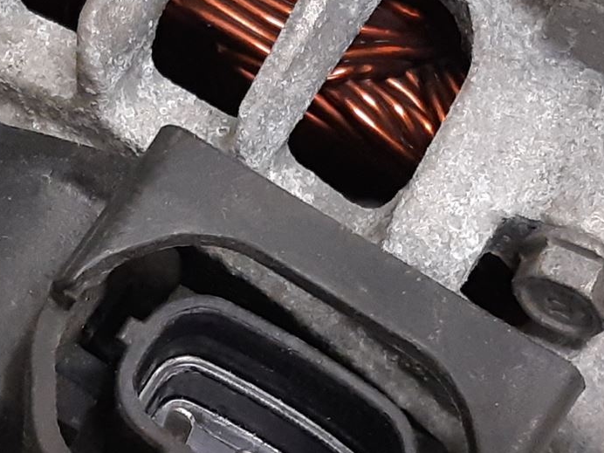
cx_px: 182
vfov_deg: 18.6
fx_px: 1344
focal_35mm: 77
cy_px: 456
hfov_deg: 25.2
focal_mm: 3.93
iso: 250
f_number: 1.7
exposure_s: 1/50
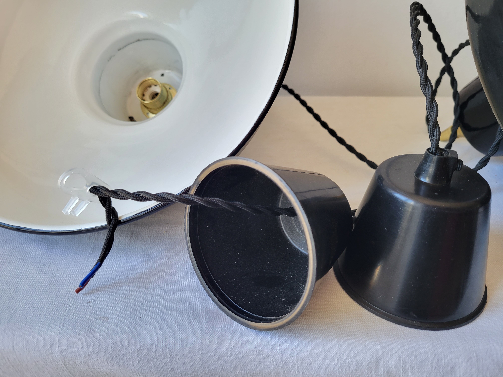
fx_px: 378
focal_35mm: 26
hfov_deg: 67.3
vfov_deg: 53.1
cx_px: 252
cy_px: 188
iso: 125
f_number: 1.8
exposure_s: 1/100
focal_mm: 5.4
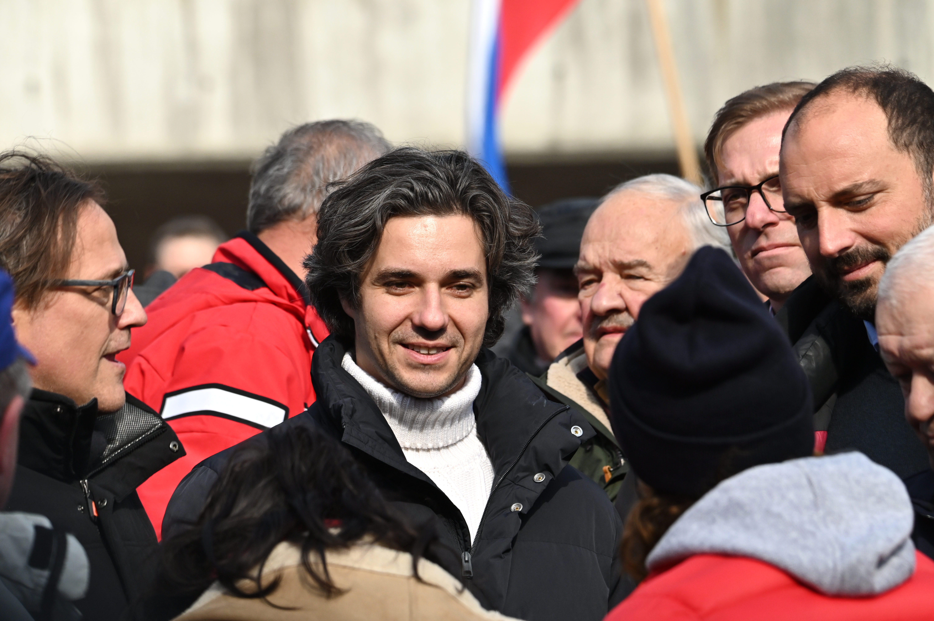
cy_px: 310
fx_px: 7778
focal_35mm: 300
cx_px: 467
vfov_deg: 4.6
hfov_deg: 6.9
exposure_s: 1/2000
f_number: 9
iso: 1250
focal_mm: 300
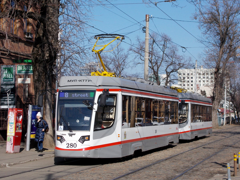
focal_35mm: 86
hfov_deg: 22.8
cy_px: 90
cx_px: 120
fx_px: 596
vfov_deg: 17.2
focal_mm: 15.4
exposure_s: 1/400
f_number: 6.3
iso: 80
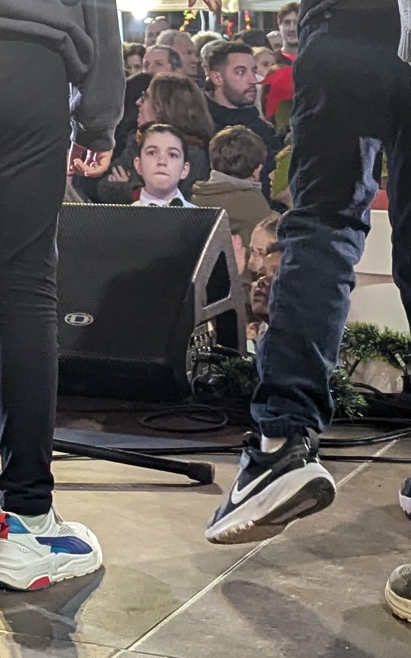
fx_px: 1900
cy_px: -131
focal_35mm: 106
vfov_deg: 18.6
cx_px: -202
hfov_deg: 11.8
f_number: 1.85
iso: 452
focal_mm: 6.81
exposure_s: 1/100
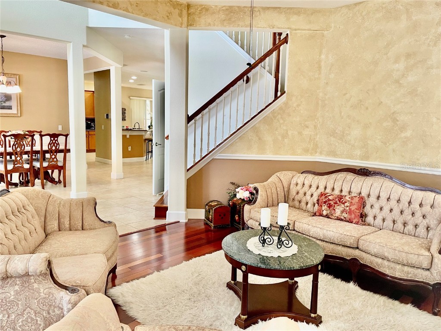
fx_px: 331
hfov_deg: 67.3
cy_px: 166
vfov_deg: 53.1
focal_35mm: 26
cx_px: 220
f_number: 1.6
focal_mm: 4.2
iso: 100
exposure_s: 1/60
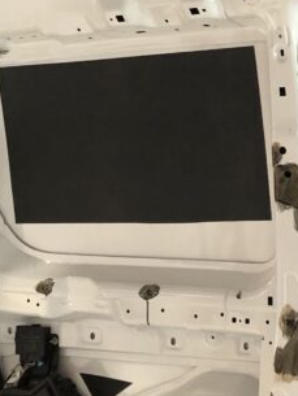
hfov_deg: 15.4
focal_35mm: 94
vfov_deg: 20.8
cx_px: 306
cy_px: 132
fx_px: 1078
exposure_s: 1/11
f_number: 1.8
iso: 100
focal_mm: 3.99
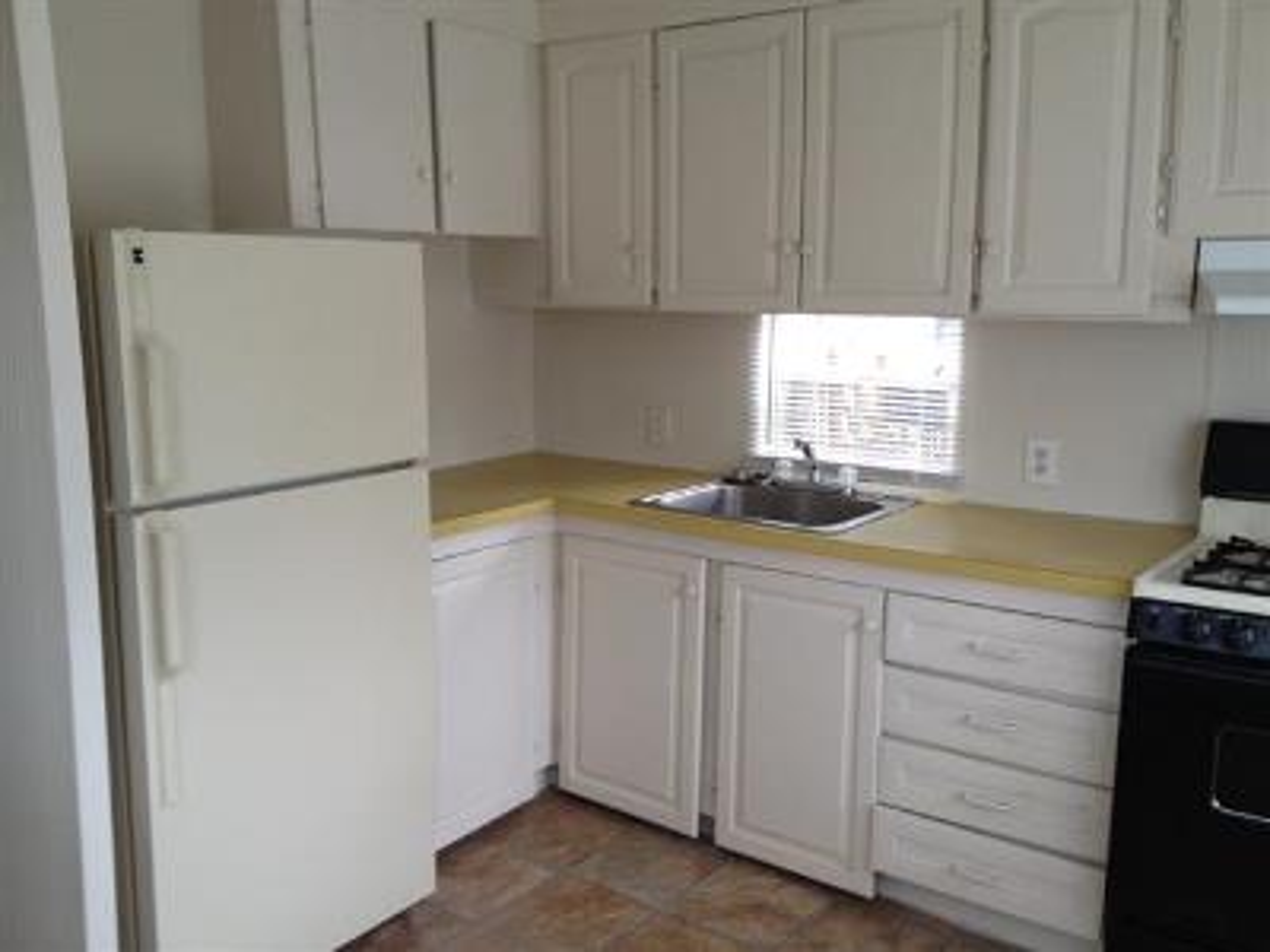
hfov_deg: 52.6
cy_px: 476
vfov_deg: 40.7
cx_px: 635
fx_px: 1284
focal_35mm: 35
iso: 80
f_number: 2.4
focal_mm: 4.28
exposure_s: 1/120
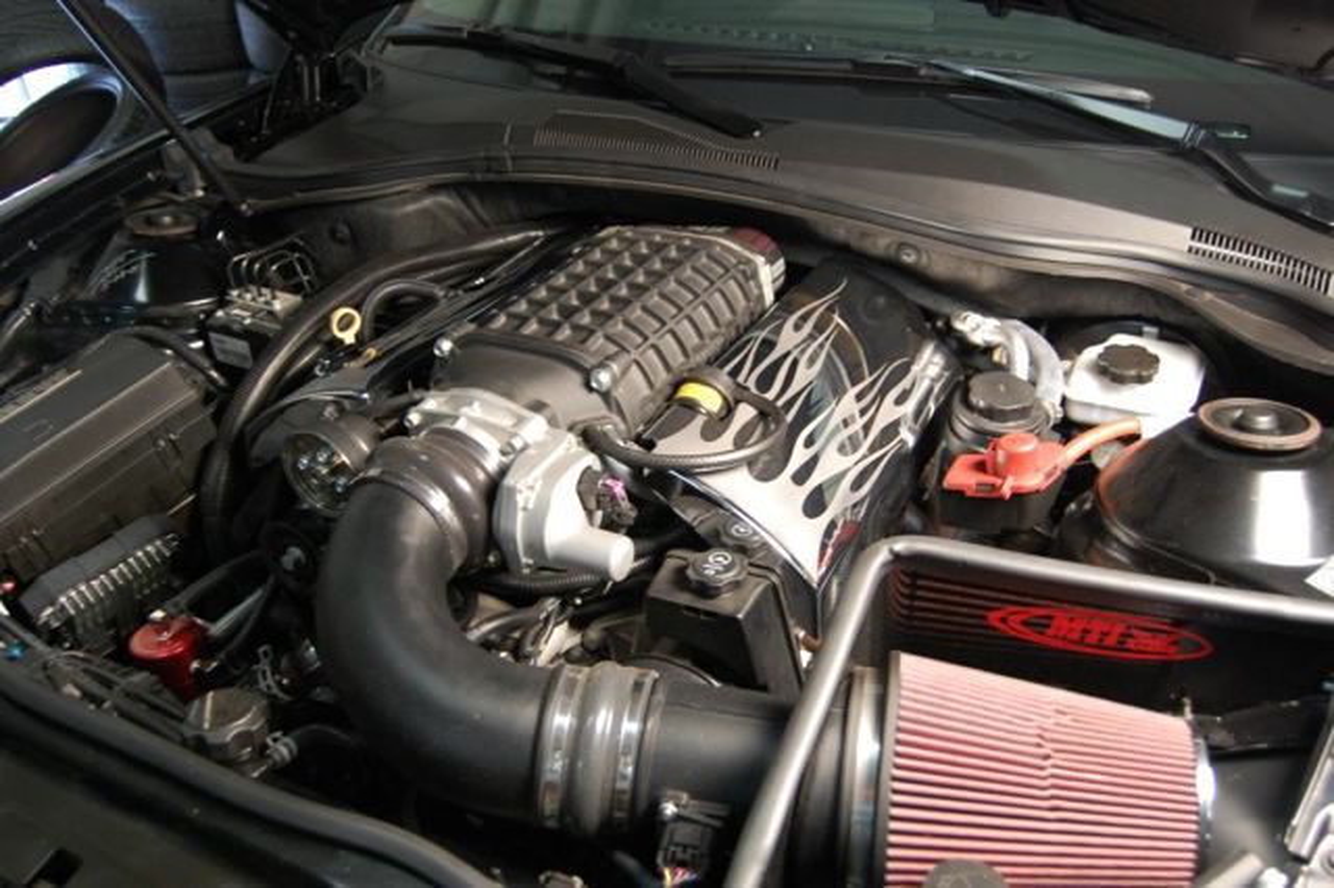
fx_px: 1222
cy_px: 444
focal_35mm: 33
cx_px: 667
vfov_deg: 39.9
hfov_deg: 57.2
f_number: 3.8
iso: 800
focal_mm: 22
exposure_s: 1/25
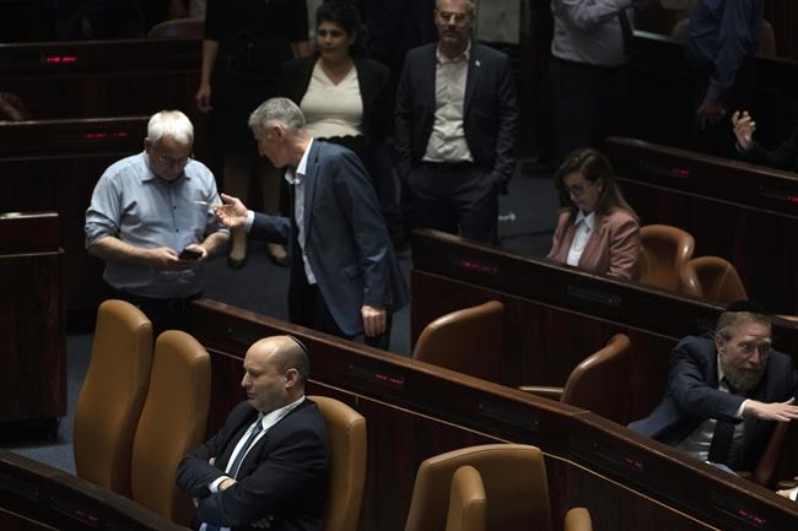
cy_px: 266
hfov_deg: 10.3
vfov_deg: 6.9
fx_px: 4432
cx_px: 399
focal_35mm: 200
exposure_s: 1/400
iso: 6400
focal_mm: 200
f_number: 5.6
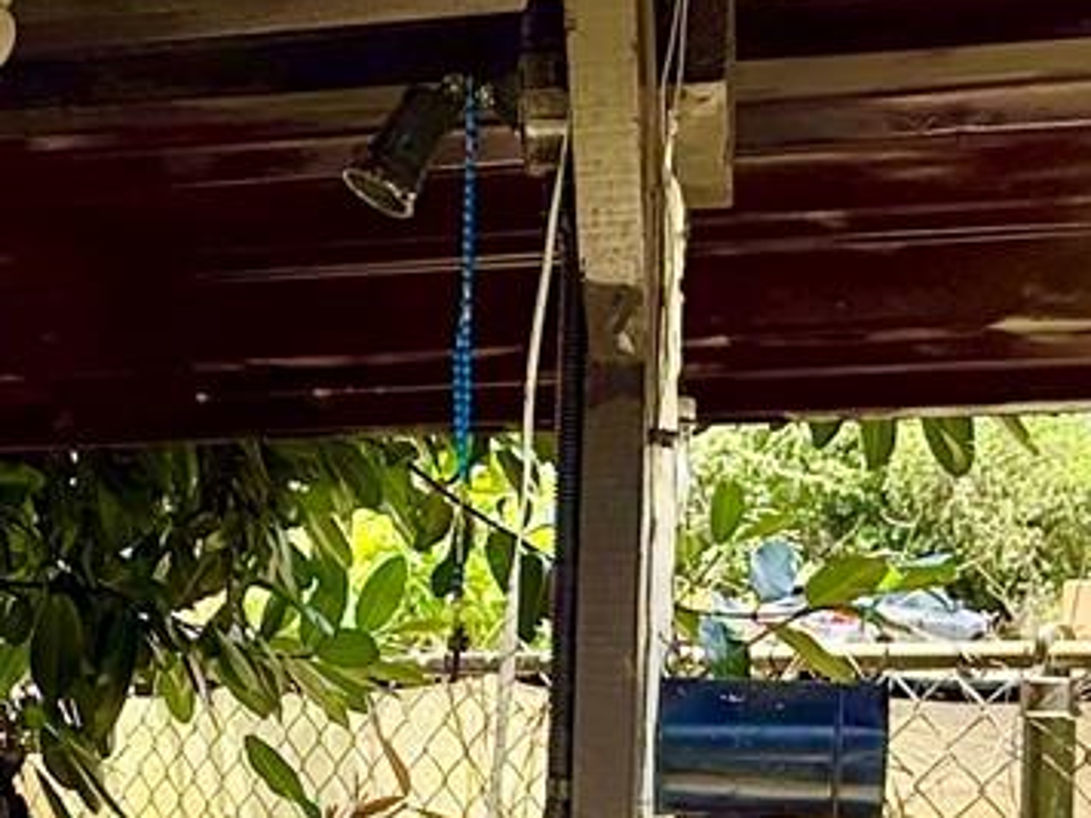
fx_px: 1986
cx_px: 172
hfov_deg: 29.8
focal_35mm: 63
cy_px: 821
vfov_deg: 22.4
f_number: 2.2
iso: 50
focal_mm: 2.22
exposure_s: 1/270
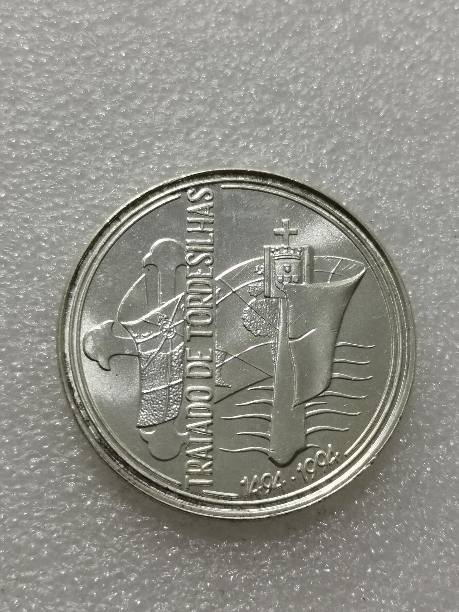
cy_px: 306
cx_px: 230
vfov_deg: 31.7
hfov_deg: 24.0
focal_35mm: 61
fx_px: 1078
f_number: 1.8
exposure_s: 1/180
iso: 80
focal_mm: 5.58
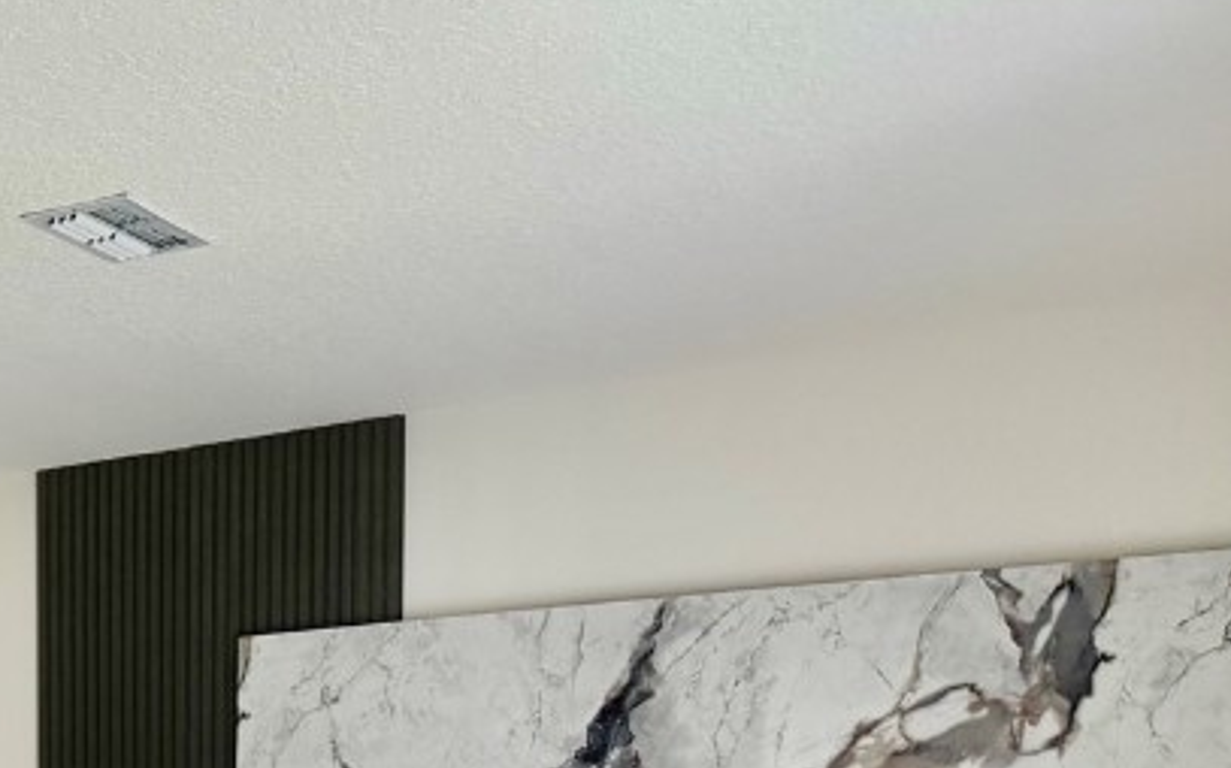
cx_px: -242
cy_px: 1070
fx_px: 2146
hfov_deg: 28.0
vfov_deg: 18.5
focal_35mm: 64
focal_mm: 6.76
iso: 160
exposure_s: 1/121
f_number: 1.78
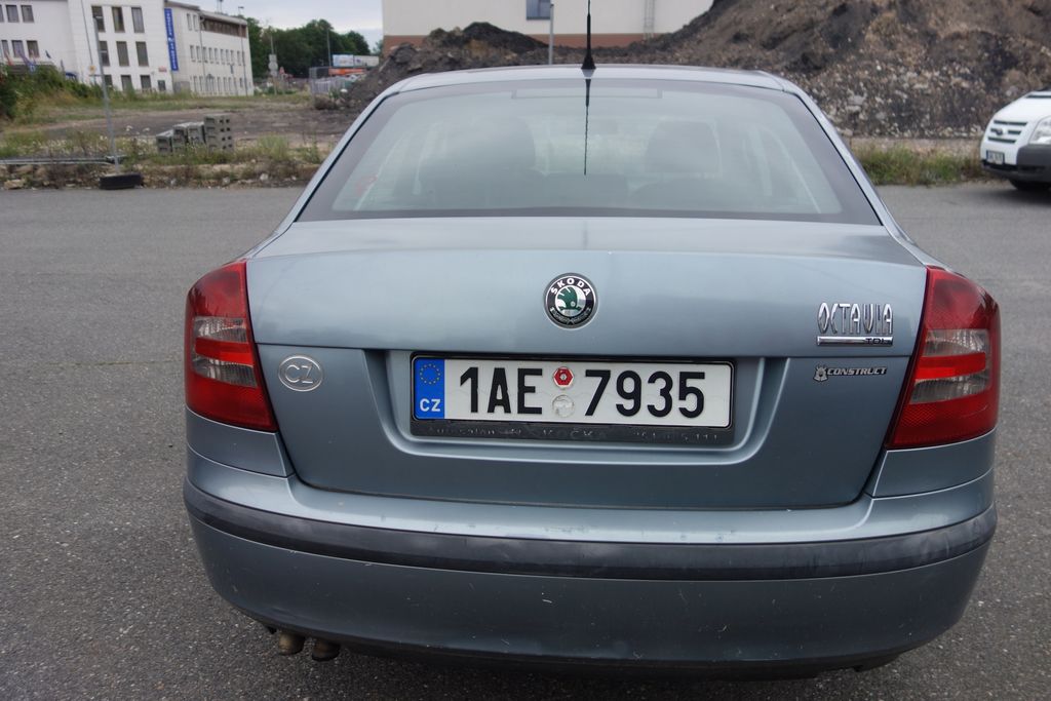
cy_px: 350
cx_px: 526
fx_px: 818
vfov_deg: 46.4
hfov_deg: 65.5
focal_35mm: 28
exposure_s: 1/1600
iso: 125
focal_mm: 10.4
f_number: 1.8
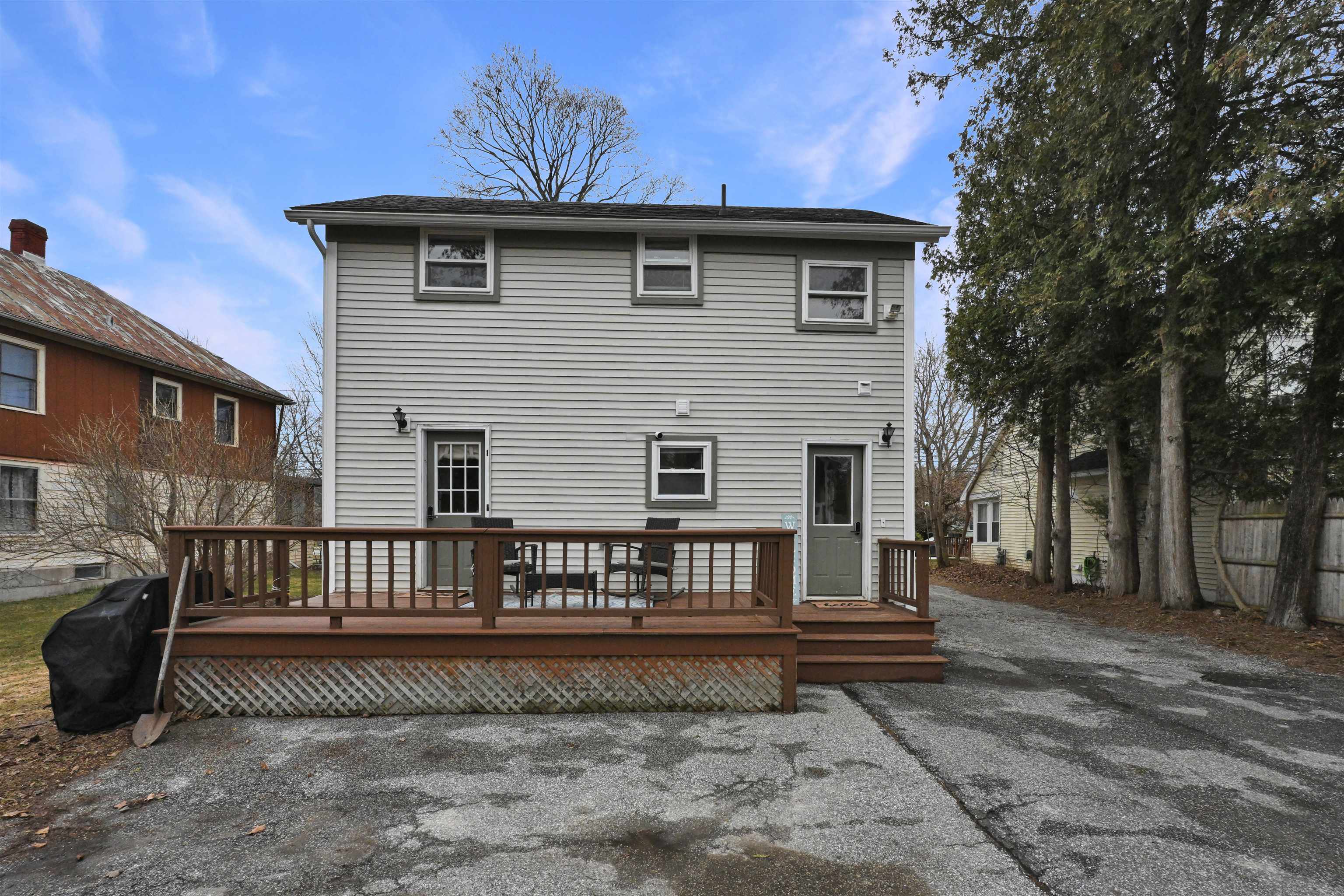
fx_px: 523
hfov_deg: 104.3
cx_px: 672
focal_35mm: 14
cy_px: 448
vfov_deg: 81.2
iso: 2000
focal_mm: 14
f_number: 14
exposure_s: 1/400
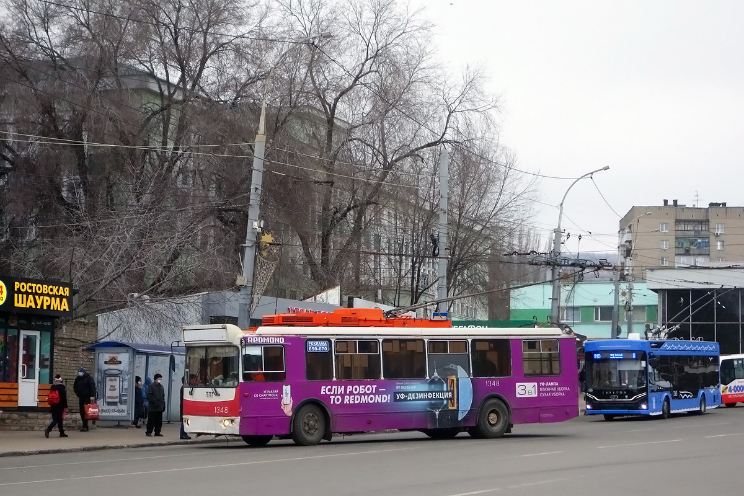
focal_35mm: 68
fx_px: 1405
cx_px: 372
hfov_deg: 29.7
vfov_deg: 20.0
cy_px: 248
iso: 640
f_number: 4
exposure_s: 1/500
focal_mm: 25.32
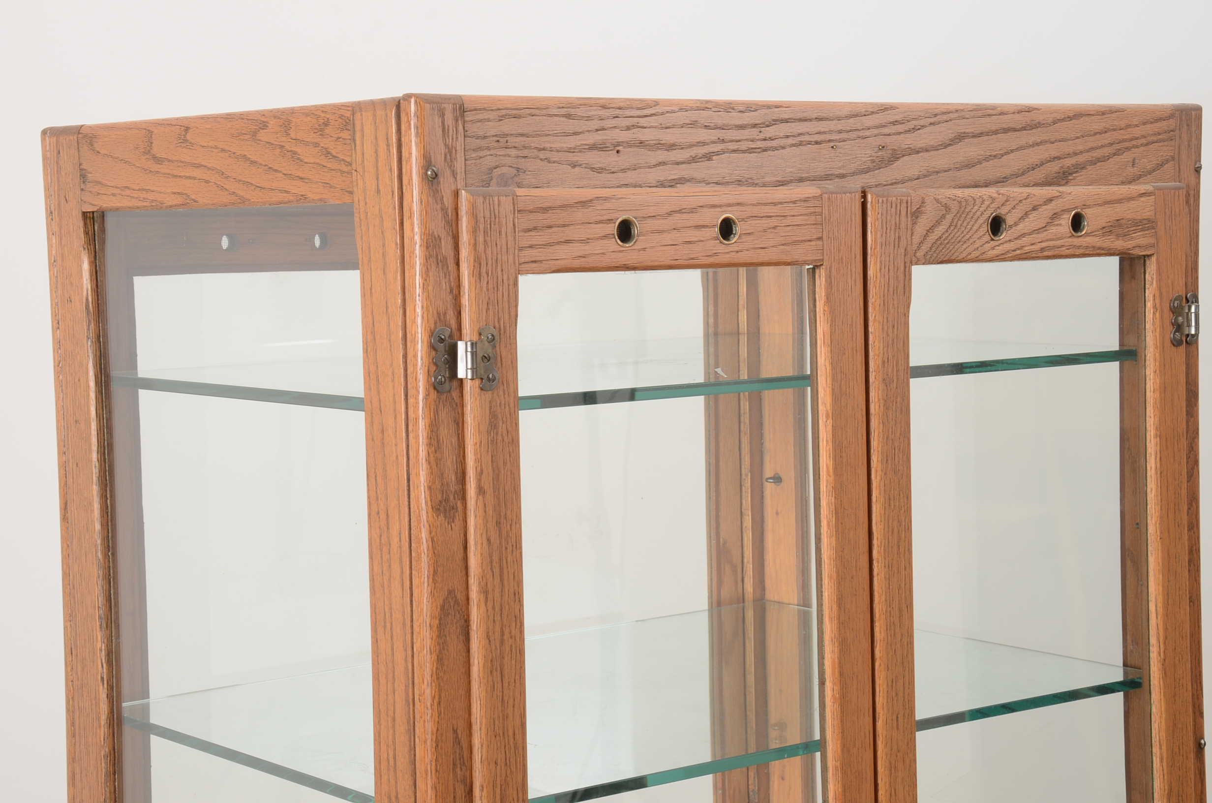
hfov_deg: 28.1
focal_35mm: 72
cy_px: 402
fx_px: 2419
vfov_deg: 18.8
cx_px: 606
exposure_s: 1/125
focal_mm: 48
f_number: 11
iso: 125
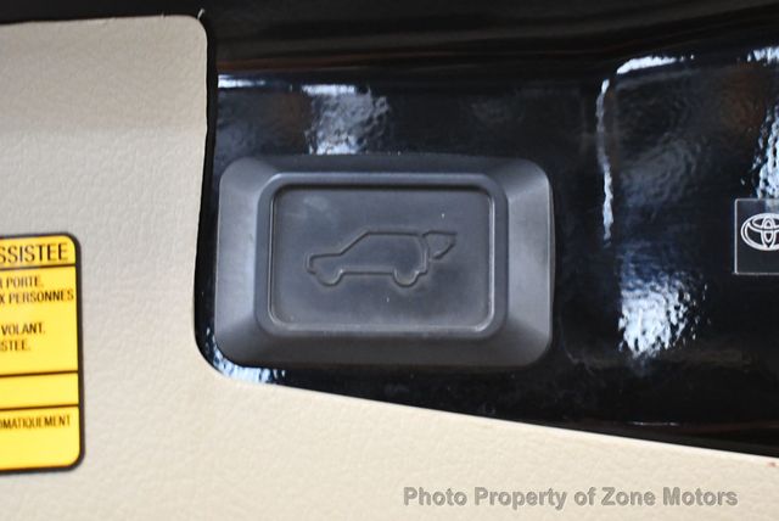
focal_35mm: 68
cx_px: 390
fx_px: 1473
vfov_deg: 20.1
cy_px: 260
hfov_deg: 29.6
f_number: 4.5
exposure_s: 1/60
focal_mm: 34
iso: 4000
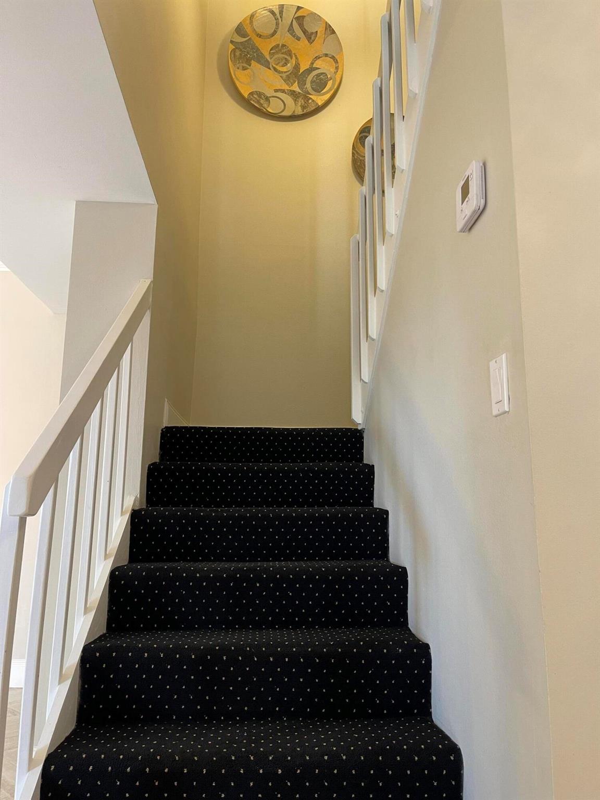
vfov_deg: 67.3
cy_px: 400
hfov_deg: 53.1
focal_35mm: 26
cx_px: 300
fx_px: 601
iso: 160
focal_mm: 5.1
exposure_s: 1/60
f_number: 1.6
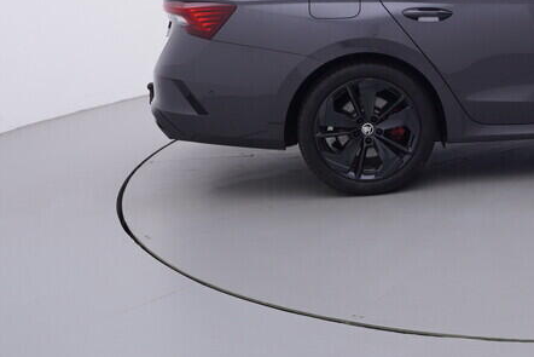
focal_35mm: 52
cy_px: 31
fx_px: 774
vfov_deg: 25.1
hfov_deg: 34.9
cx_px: 520
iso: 200
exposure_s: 1/80
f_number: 5
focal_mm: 15
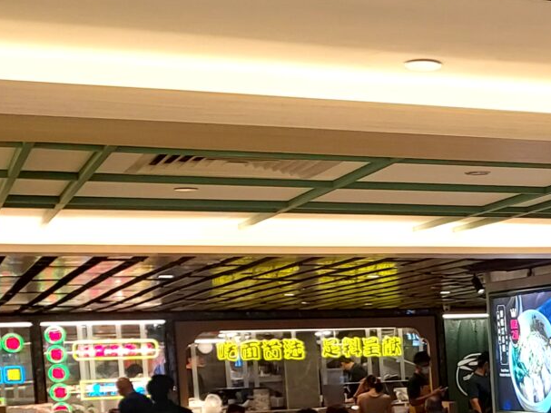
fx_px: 1289
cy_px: 494
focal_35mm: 81
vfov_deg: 17.4
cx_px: 703
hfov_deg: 21.9
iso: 125
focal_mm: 4.6
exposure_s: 1/50
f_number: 1.8
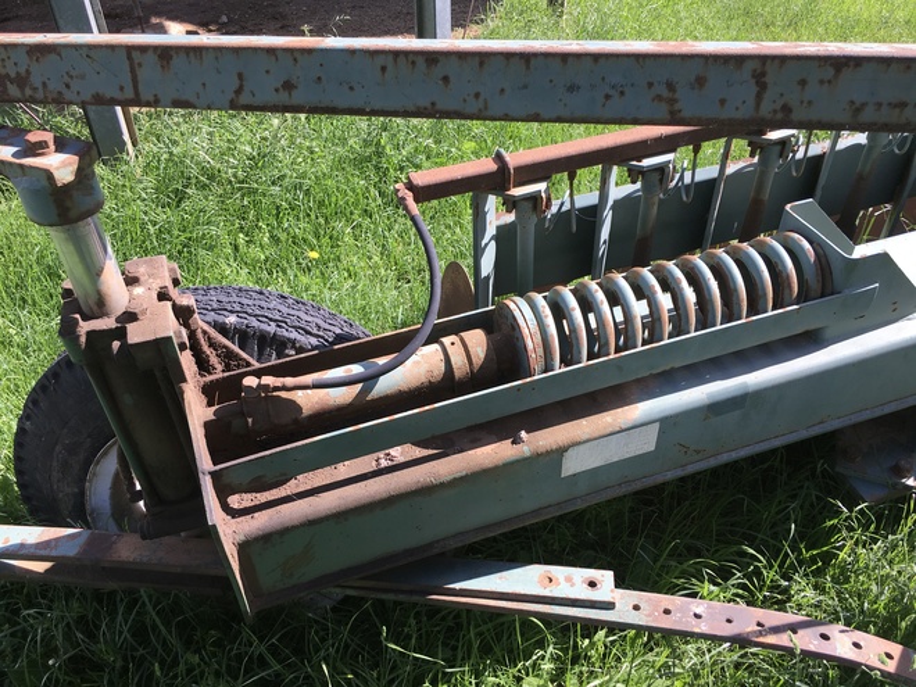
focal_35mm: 29
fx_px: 767
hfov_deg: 61.7
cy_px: 344
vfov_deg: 48.2
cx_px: 458
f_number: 2.2
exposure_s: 1/541
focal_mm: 4.15
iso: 25
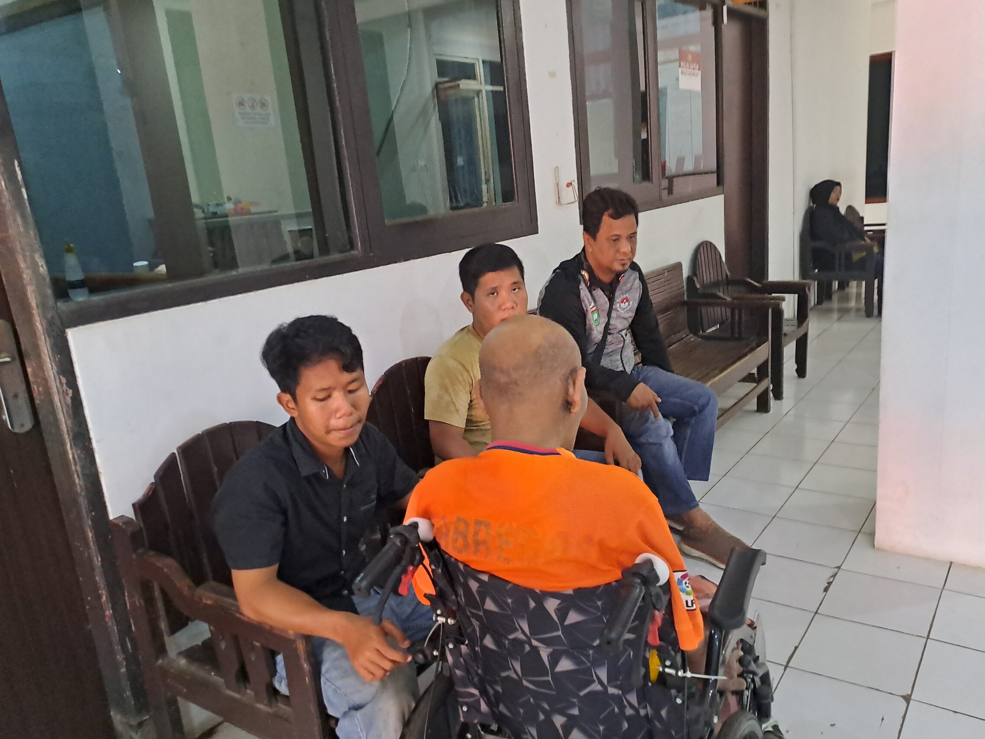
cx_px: 539
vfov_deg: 49.7
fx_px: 797
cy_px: 378
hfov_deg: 63.3
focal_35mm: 28
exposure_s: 1/25
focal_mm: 4.65
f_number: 1.8
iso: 400
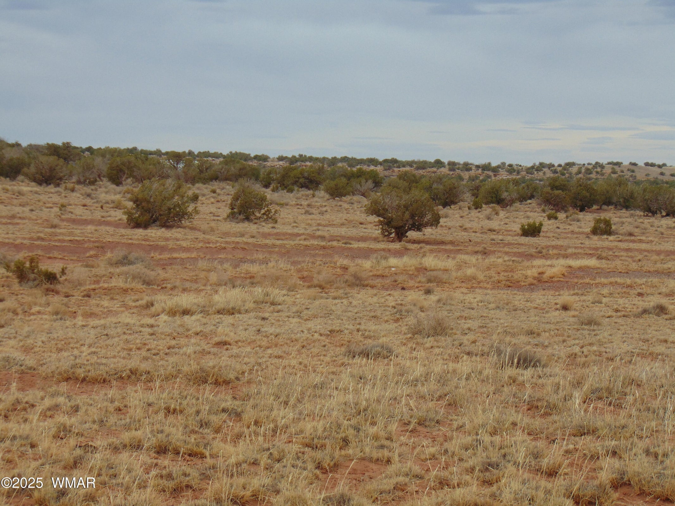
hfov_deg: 18.2
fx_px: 2106
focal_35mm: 108
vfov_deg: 13.7
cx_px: 338
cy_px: 253
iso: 80
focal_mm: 19.4
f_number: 3.9
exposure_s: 1/800
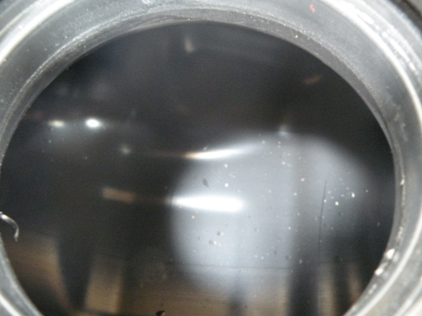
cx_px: 181
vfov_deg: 39.4
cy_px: 195
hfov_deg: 51.2
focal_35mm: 36
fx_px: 439
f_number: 2.8
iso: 400
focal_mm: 4.7
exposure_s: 1/9.6
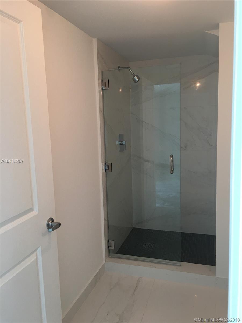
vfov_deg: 61.7
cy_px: 162
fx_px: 270
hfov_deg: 48.2
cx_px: 121
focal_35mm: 29
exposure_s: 1/15
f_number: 2.2
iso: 25
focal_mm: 4.15
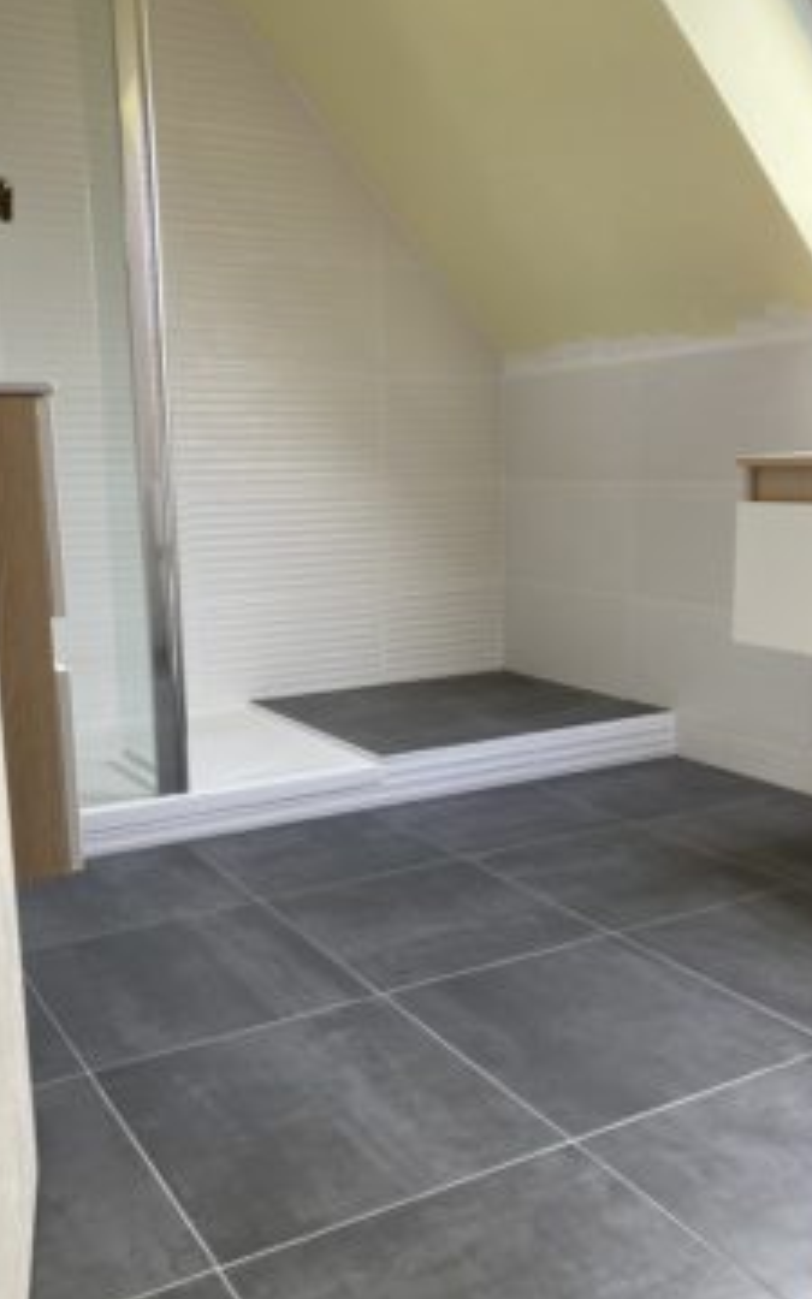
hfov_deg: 38.3
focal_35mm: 33
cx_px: 354
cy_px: 704
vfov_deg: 58.1
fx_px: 1168
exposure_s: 1/121
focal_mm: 3.99
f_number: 1.8
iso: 64
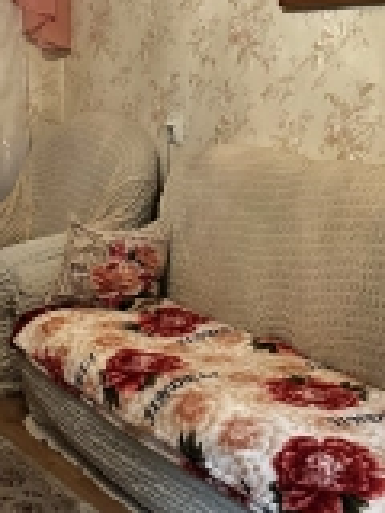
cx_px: 63
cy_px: 196
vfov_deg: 27.7
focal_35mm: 70
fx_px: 1038
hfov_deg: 20.7
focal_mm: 6.86
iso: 500
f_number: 1.78
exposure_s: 1/50
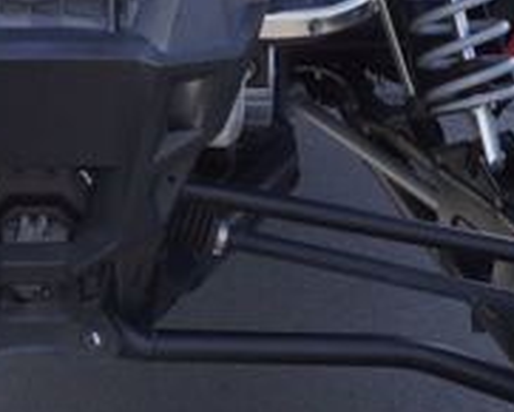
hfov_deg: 11.4
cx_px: 9
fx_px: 2552
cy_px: -37
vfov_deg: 9.1
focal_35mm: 168
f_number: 6.3
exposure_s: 1/160
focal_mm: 21
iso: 100
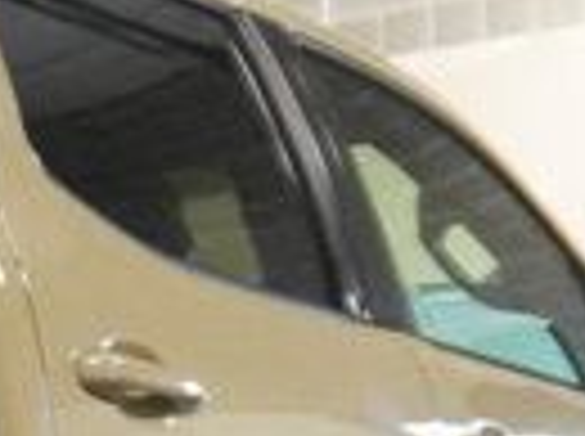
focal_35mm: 182
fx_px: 3070
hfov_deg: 9.7
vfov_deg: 8.0
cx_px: -810
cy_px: 587
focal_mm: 16
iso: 4000
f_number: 3.5
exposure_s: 1/160
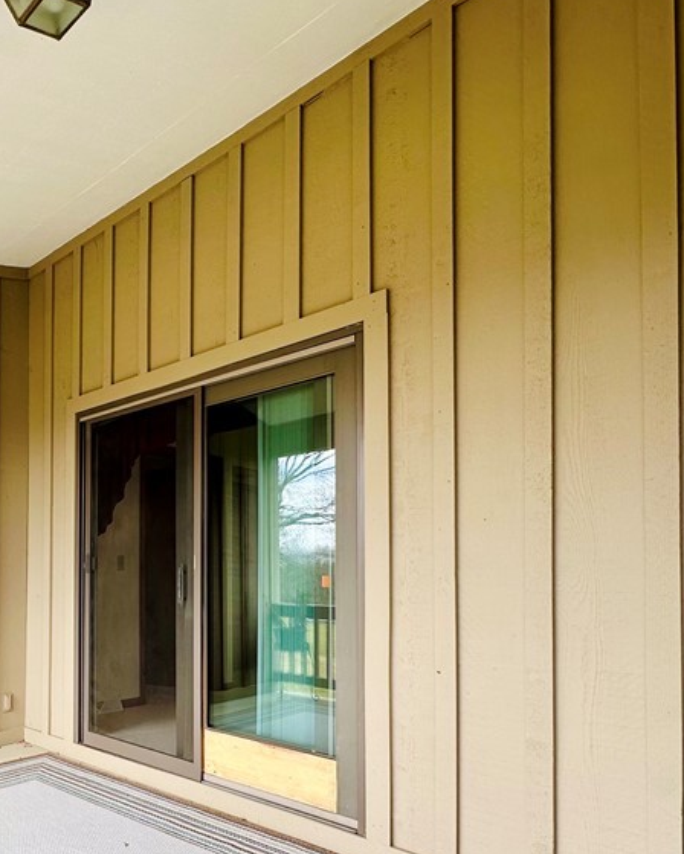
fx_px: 633
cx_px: 92
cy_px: 567
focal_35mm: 25
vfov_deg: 66.3
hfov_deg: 51.4
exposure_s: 1/99
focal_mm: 2.22
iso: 50
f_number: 2.2
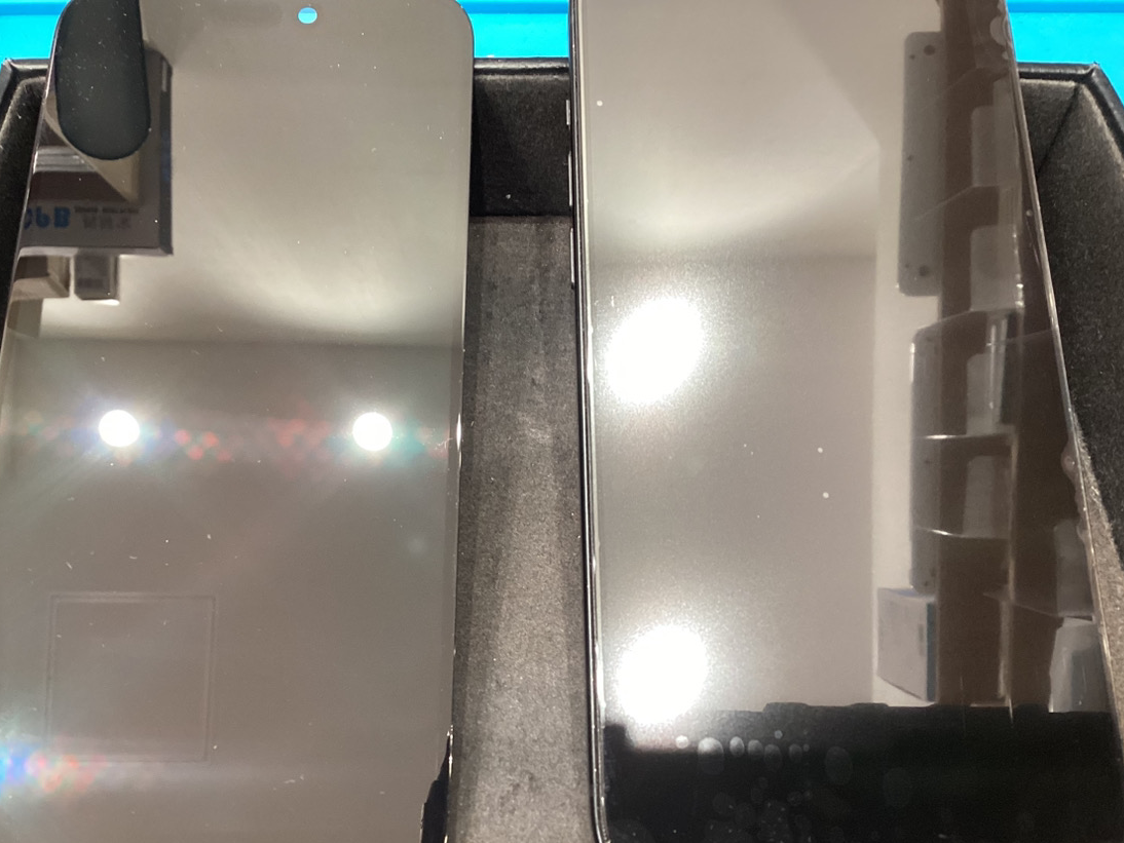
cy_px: 446
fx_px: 1104
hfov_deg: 53.9
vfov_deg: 41.8
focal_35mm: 34
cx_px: 531
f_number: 2.4
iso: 160
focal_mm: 3.3
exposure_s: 1/50
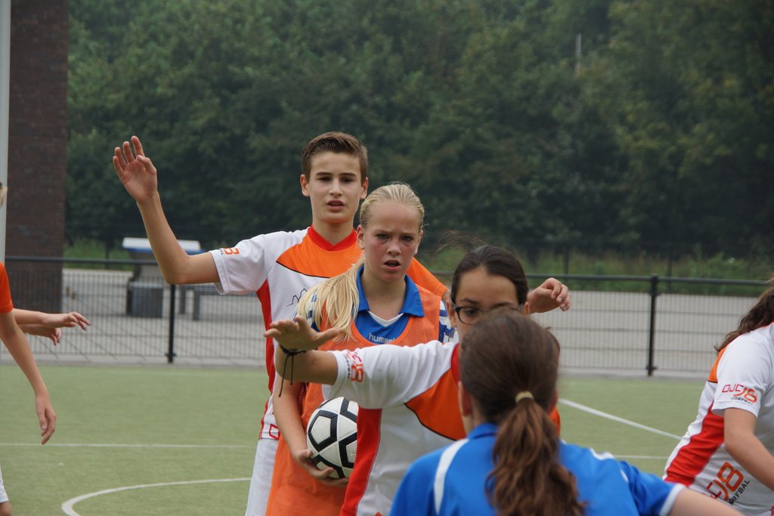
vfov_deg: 9.2
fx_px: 3225
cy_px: 258
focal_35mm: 150
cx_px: 387
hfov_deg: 13.7
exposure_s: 1/640
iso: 400
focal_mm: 100
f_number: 6.3
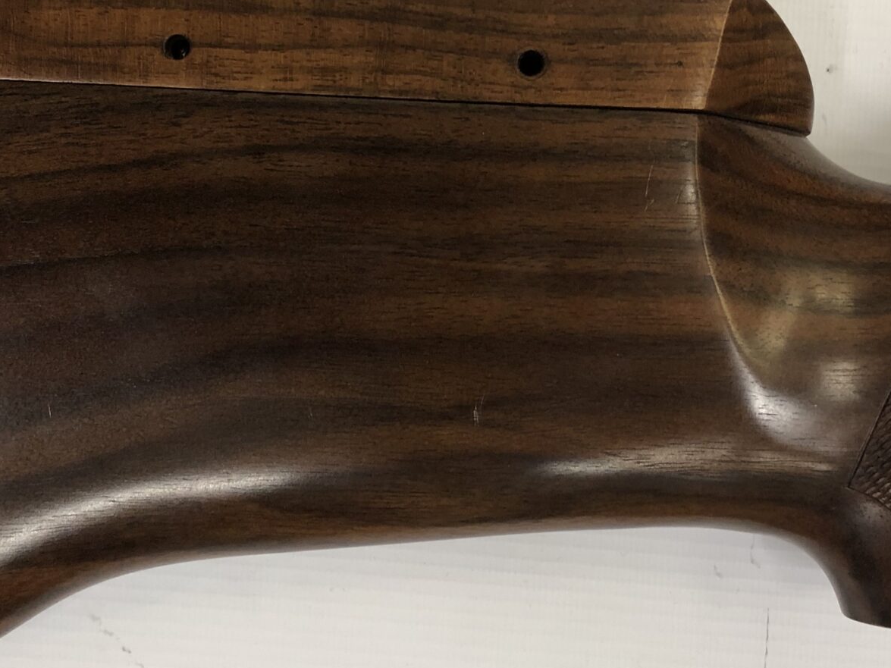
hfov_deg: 31.7
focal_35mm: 61
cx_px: 472
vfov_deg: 24.0
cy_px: 340
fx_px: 1570
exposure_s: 1/20
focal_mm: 3.99
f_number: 1.8
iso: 40
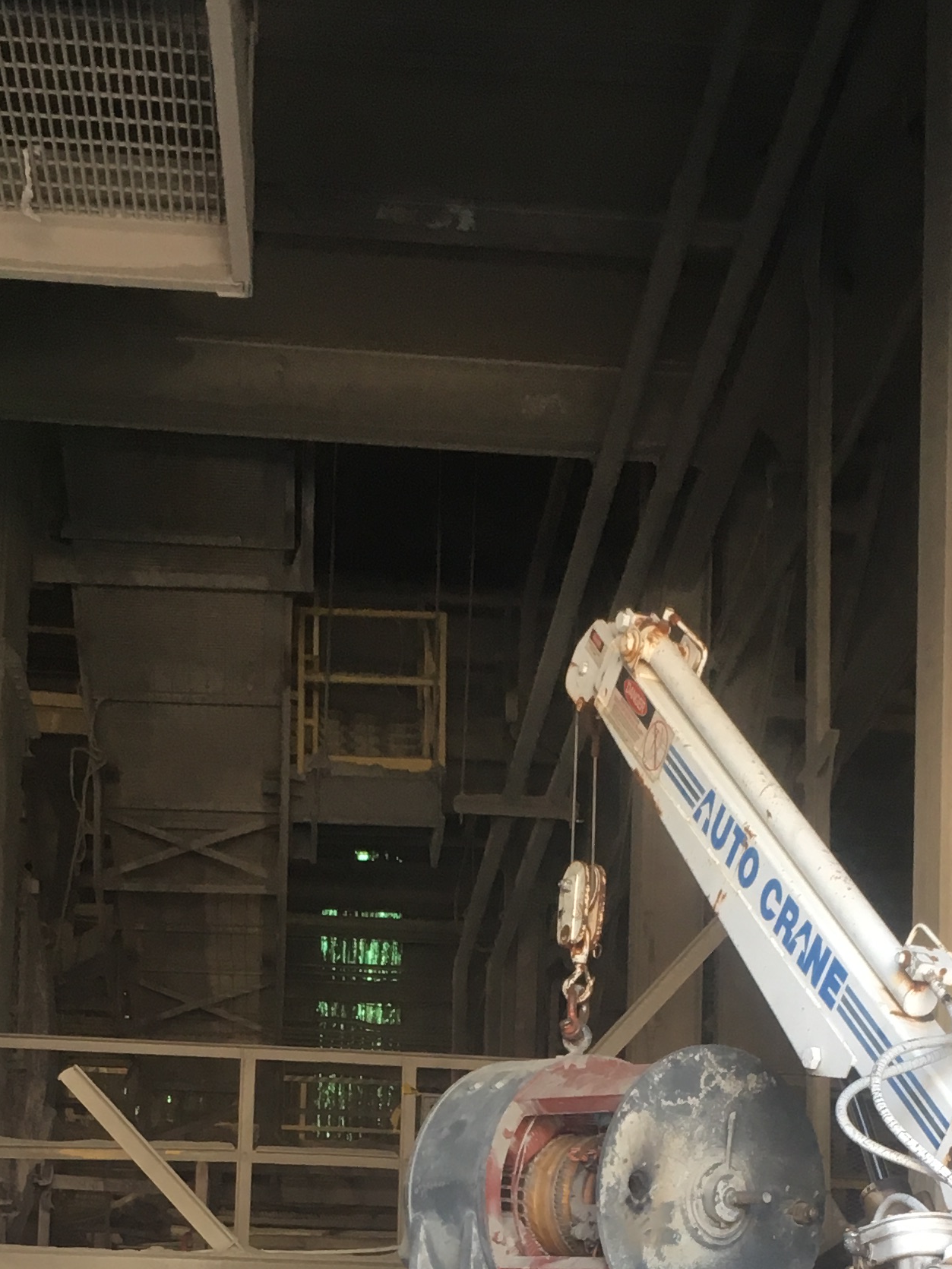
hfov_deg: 21.0
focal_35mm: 70
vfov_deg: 26.1
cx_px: 514
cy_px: 1312
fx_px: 2566
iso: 50
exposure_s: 1/30
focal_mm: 4.15
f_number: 2.2
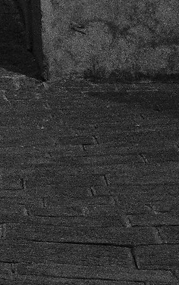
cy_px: -471
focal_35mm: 305
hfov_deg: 4.1
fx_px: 2378
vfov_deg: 6.5
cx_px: -410
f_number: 6.3
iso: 6400
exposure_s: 1/15
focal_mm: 31
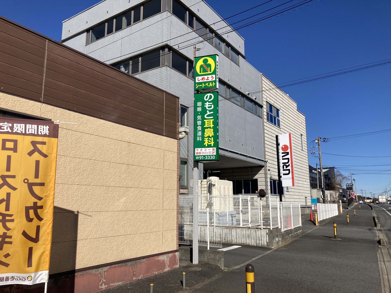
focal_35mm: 28
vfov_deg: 49.7
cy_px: 146
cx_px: 196
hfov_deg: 63.4
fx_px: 316
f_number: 1.8
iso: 20
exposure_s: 1/4000
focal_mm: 3.99
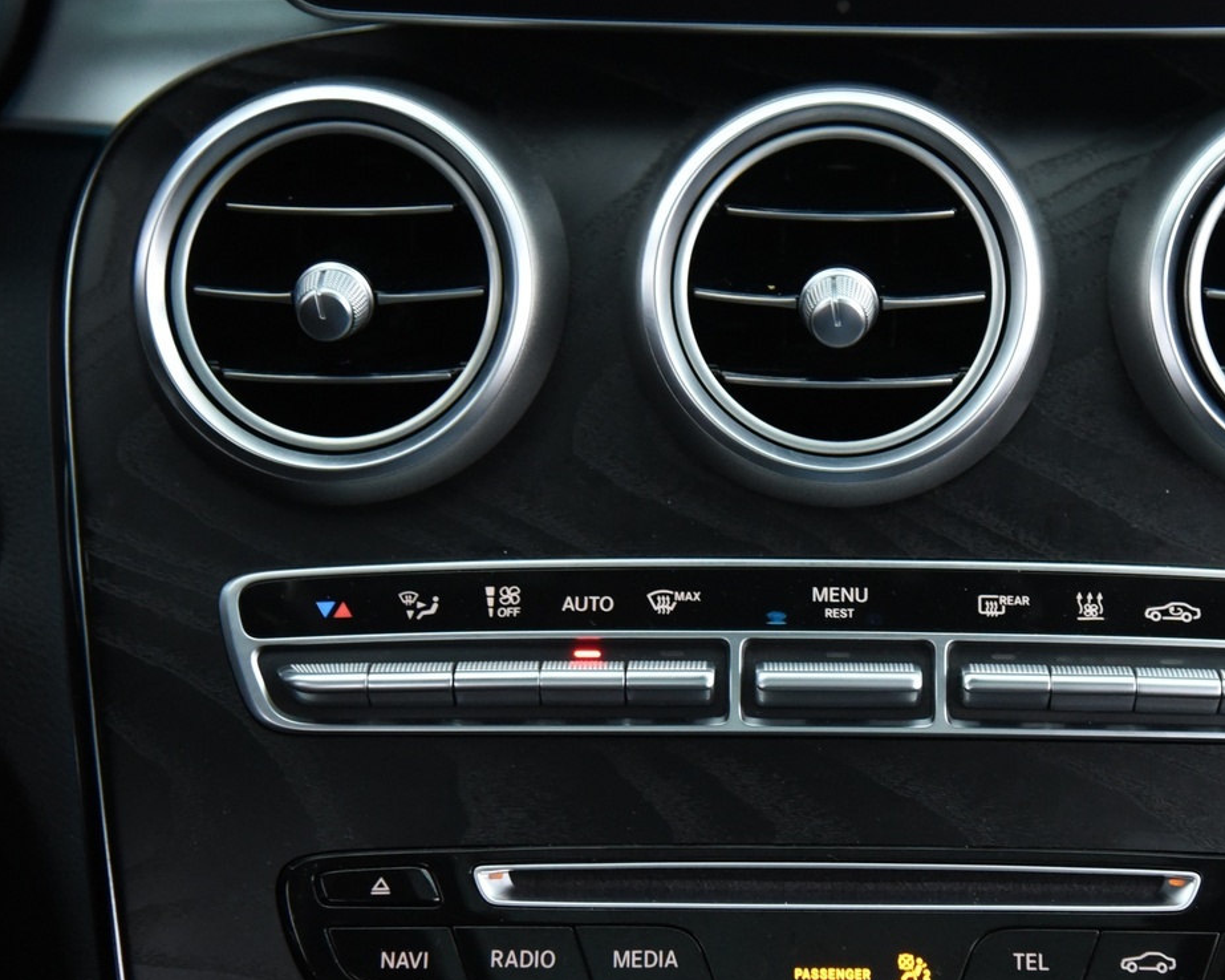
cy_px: 610
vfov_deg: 14.4
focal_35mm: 107
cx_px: 839
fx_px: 3878
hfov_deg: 17.9
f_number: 4
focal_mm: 65
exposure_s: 1/20
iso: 4000
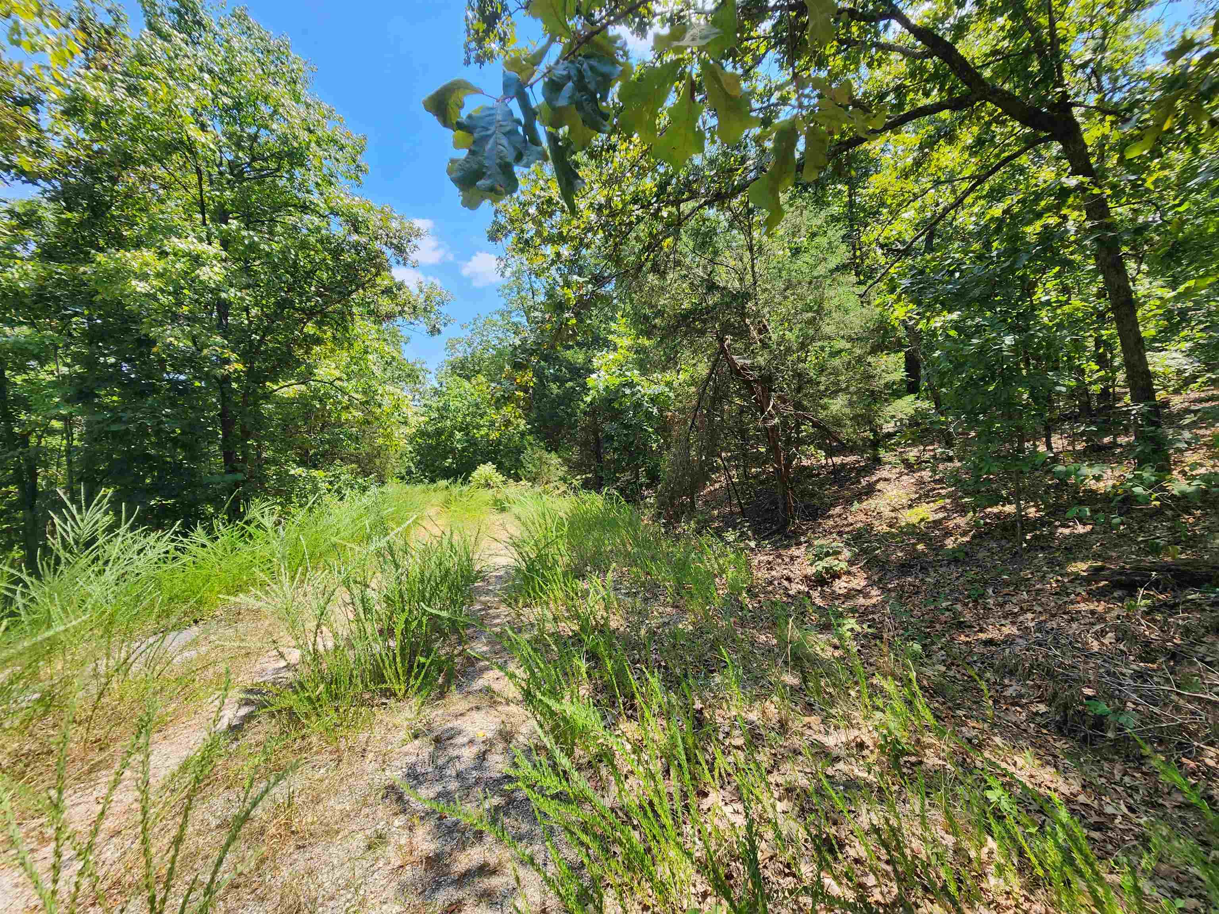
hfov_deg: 106.2
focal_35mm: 13
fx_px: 458
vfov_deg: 89.9
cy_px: 457
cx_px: 610
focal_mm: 2.2
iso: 50
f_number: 2.2
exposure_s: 1/641
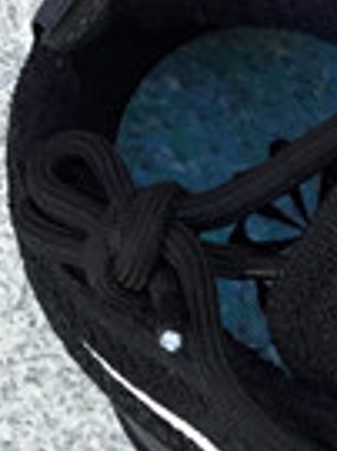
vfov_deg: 9.4
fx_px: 2691
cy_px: 590
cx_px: 751
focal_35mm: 207
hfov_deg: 6.8
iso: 32
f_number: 2.4
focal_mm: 3.3
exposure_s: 1/100
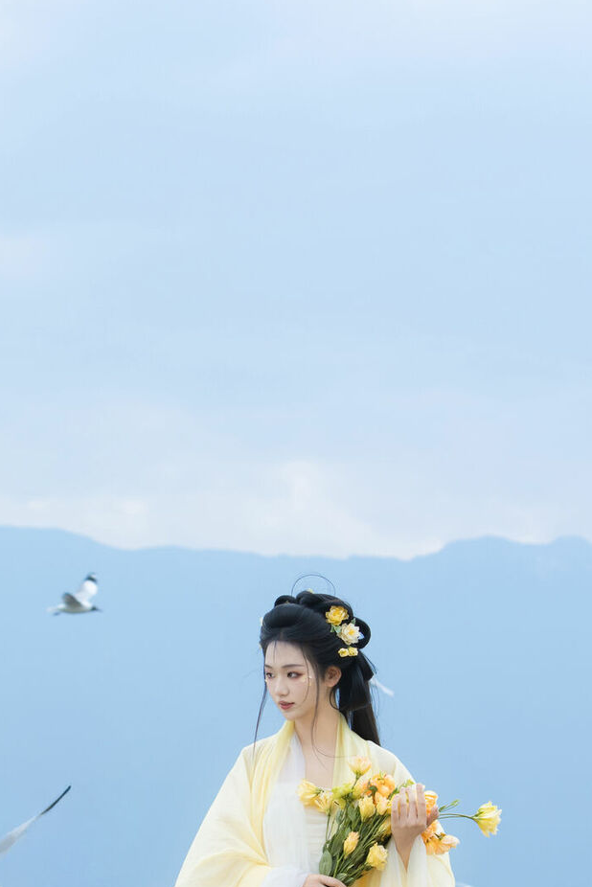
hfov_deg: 11.5
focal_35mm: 119
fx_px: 2933
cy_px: 651
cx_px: 177
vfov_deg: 17.1
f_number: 5
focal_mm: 70
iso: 200
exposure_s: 1/320
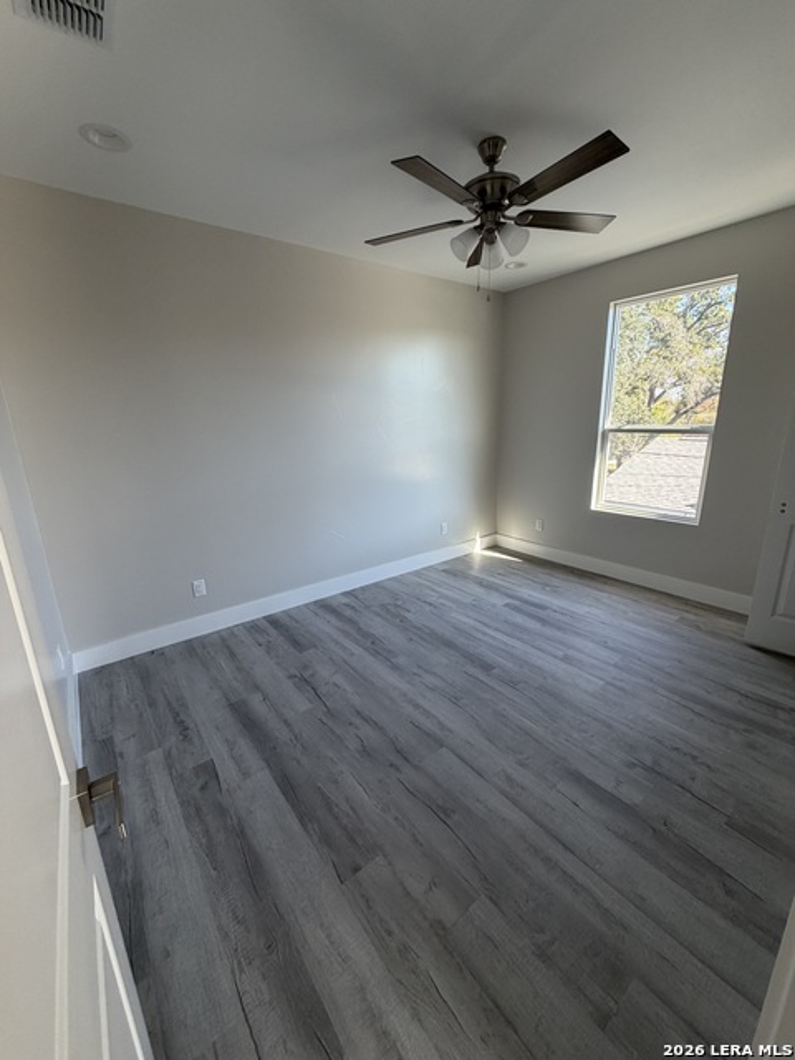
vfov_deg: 102.1
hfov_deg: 85.7
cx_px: 398
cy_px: 530
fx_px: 429
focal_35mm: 14
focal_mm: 2.22
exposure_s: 1/121
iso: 160
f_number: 2.2
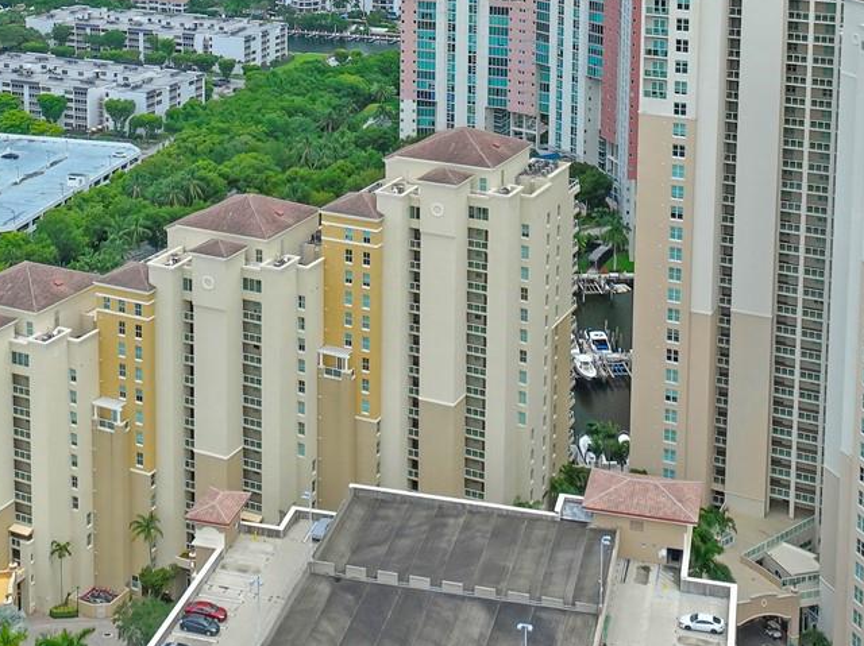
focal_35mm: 60
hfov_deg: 32.0
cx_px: 305
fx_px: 1496
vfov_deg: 23.0
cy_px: -53
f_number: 2.8
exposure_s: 1/2500
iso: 110
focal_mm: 12.29
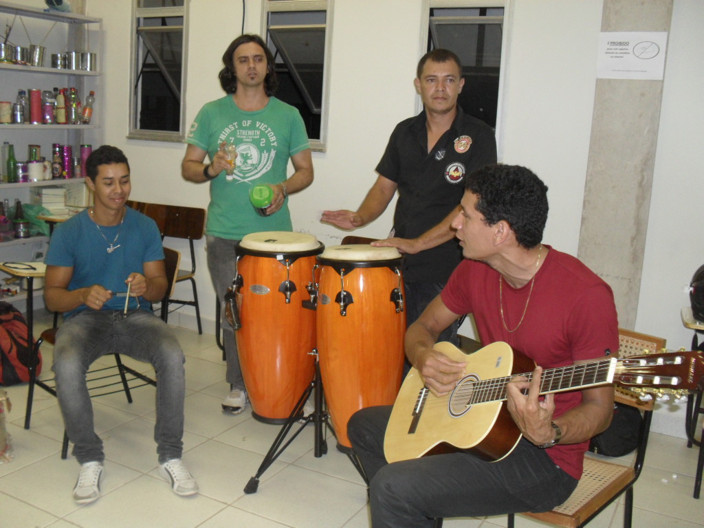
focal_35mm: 35
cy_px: 264
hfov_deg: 52.6
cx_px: 352
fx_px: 712
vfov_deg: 40.7
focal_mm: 6.3
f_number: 3.2
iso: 200
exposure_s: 1/45
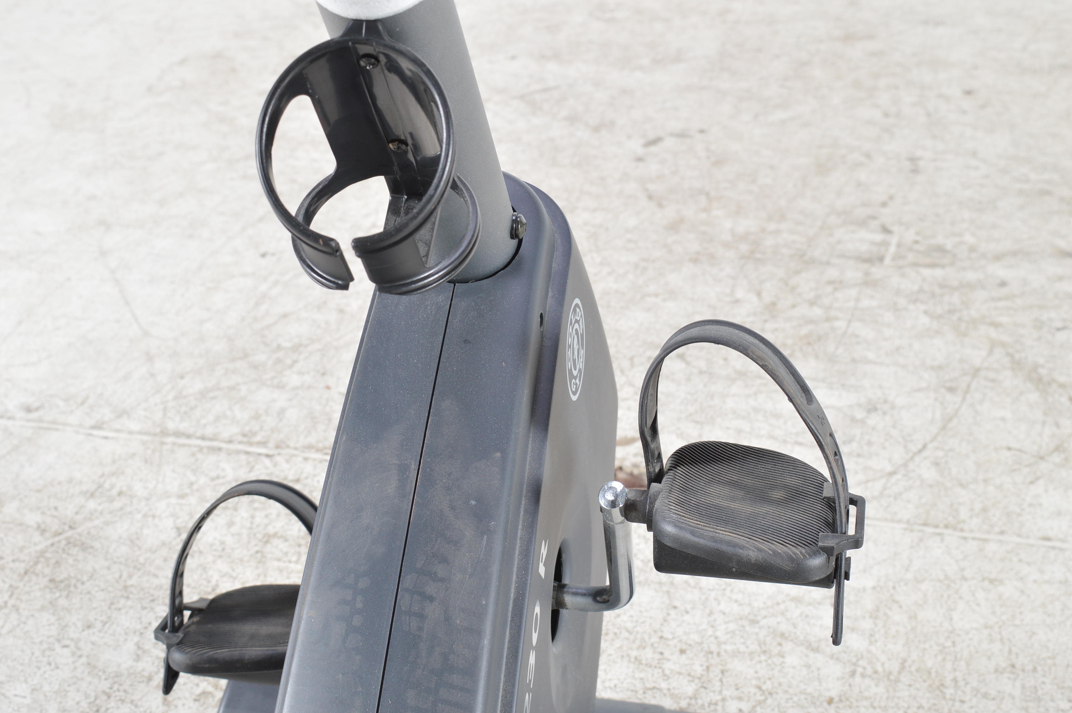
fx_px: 1874
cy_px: 356
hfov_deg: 31.9
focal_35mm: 63
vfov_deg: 21.5
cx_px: 536
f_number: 9
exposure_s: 1/100
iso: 200
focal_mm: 42
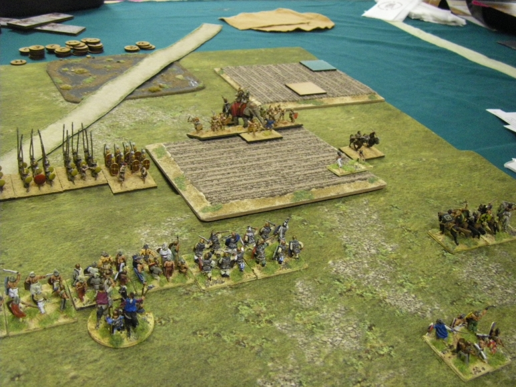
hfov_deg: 49.0
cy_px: 194
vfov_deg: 37.7
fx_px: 567
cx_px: 258
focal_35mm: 38
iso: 640
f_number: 3.5
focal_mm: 6.3
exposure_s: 1/50
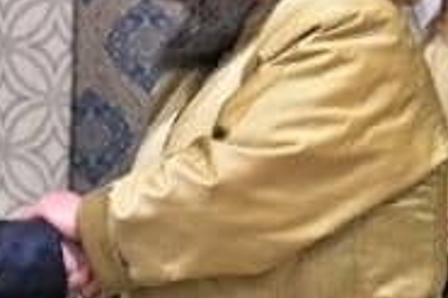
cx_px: 140
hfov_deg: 1.2
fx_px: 20639
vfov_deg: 0.8
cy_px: 42
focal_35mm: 1660
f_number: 2.8
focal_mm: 200
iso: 640
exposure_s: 1/250
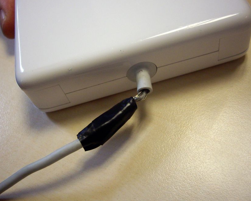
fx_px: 327
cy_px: 95
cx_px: 133
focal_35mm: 44
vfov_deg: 34.1
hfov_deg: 42.0
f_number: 2.8
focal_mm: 7.9
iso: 400
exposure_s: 1/80
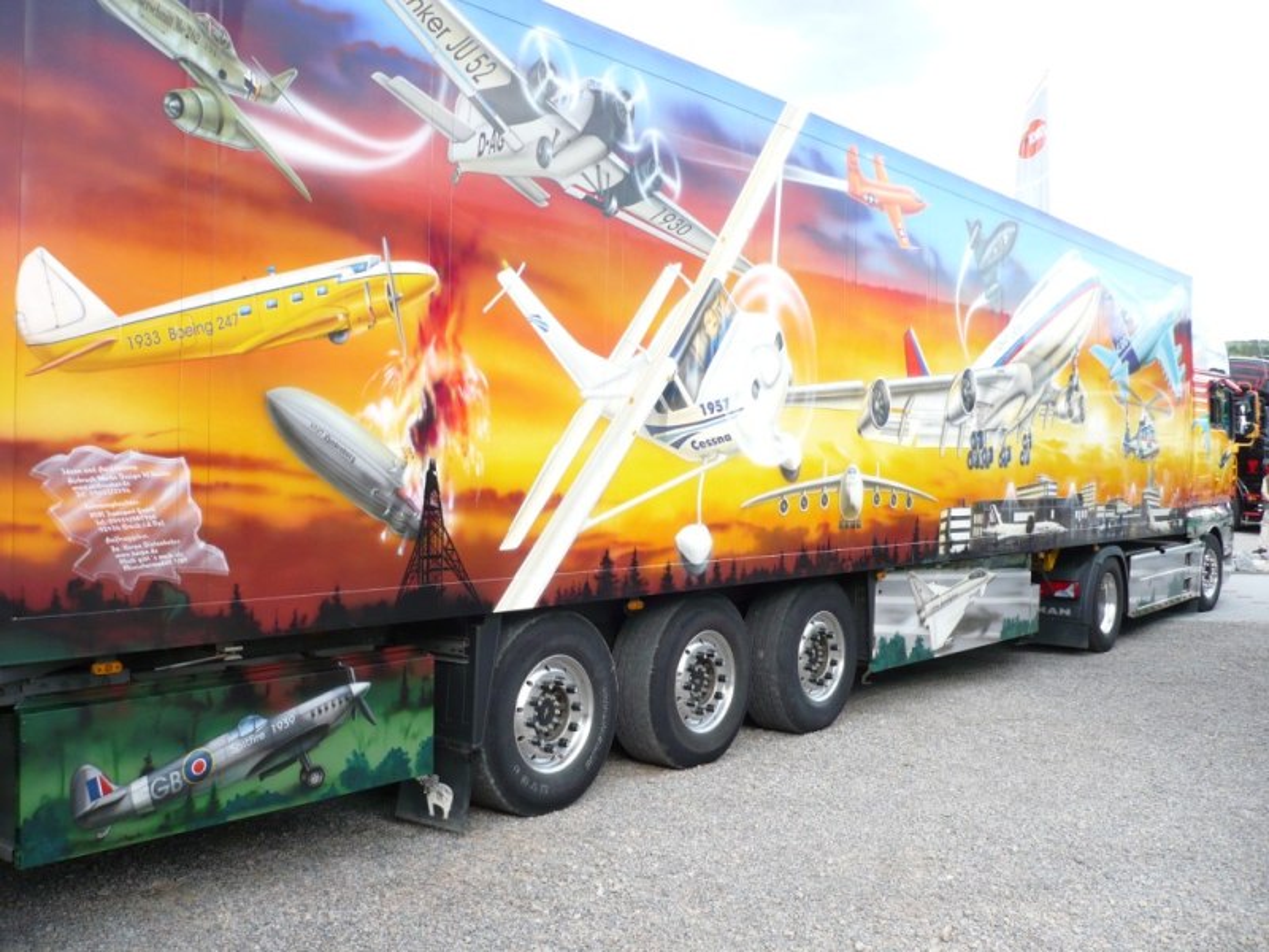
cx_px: 634
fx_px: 1283
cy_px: 476
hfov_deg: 52.6
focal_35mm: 35
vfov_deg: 40.7
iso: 100
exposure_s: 1/200
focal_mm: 5.8
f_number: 2.8
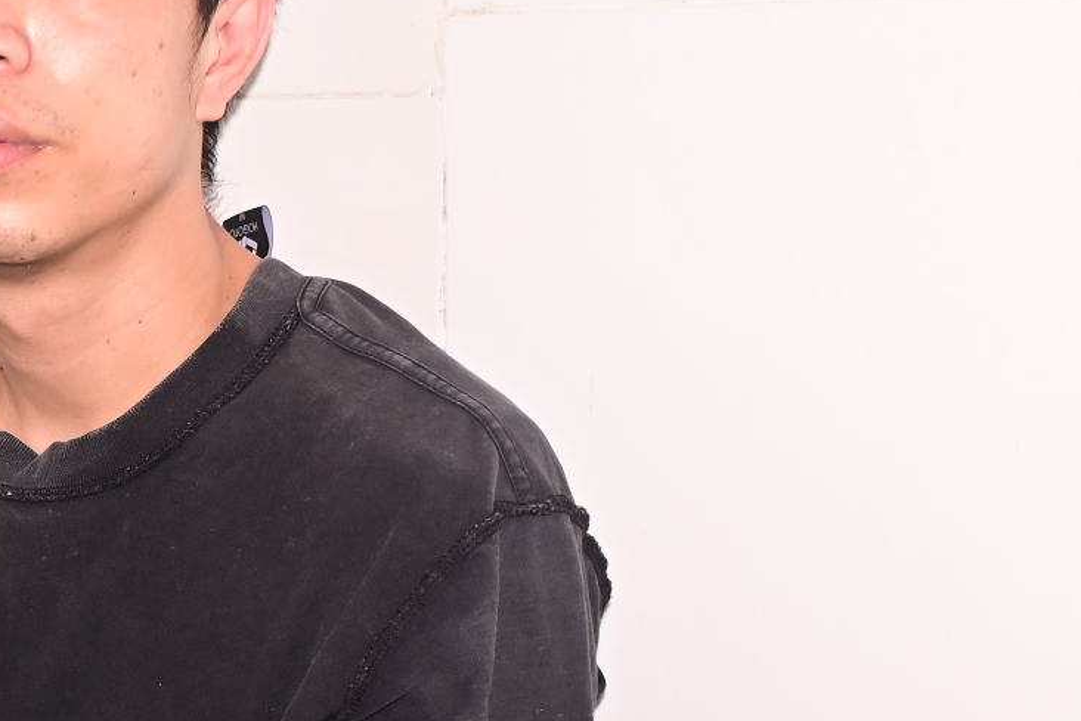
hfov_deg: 16.1
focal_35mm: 121
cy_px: 310
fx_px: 3633
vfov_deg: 11.3
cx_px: -310
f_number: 4
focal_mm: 30
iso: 400
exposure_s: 1/200
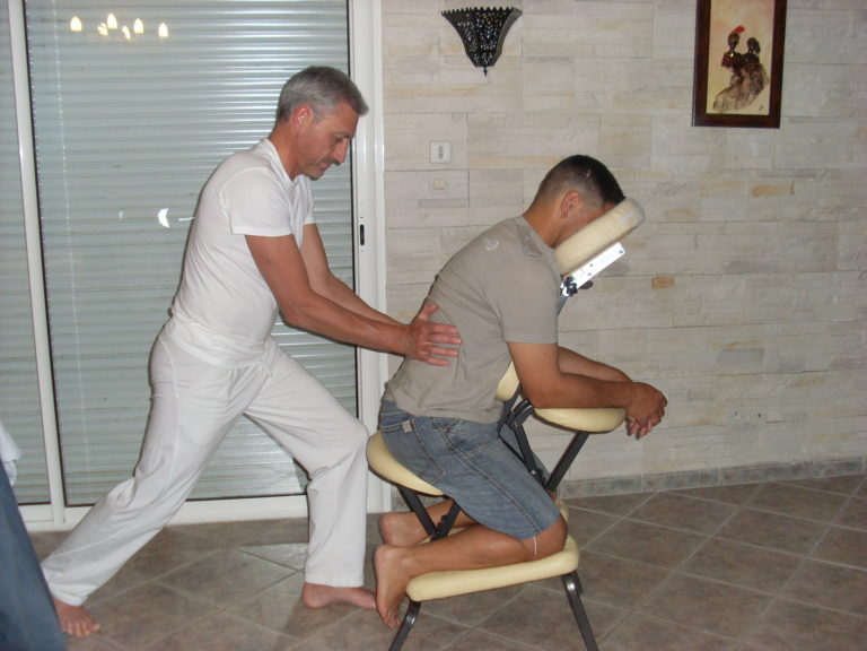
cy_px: 326
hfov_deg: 49.0
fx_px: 952
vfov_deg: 37.7
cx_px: 434
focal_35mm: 38
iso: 100
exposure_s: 1/45
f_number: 3
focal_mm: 6.3
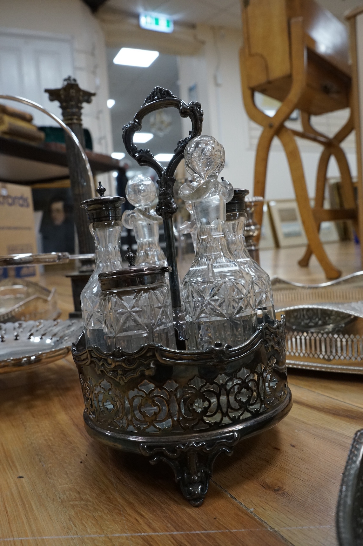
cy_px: 273
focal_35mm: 28
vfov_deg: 65.5
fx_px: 424
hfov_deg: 46.3
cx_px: 182
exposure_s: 1/80
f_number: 9
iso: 3200
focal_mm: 28
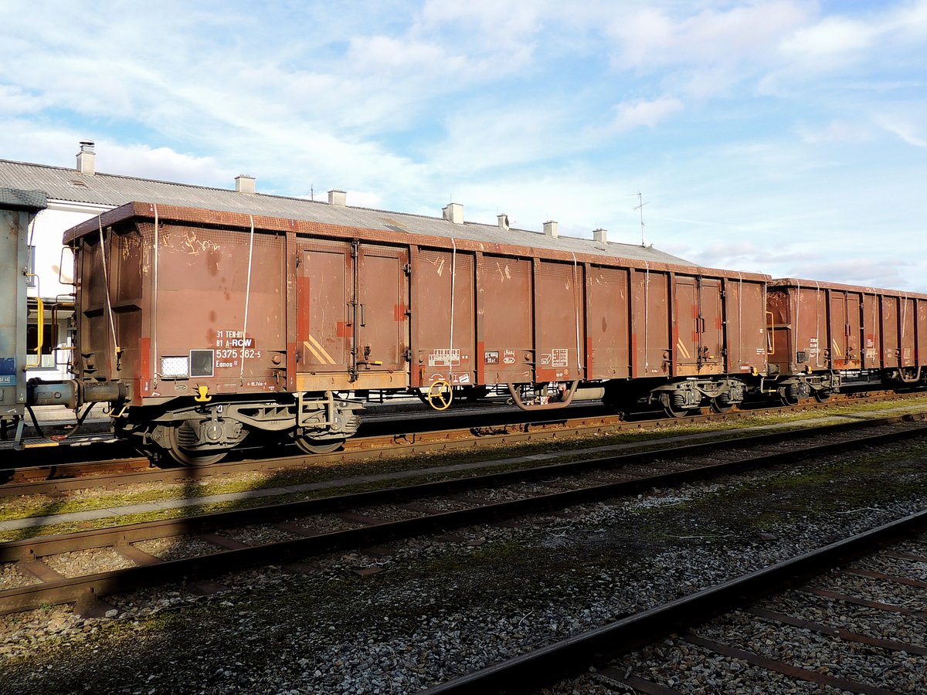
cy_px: 348
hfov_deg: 71.6
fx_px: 643
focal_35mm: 24
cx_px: 464
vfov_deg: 56.8
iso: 100
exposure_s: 1/800
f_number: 3
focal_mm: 4.3
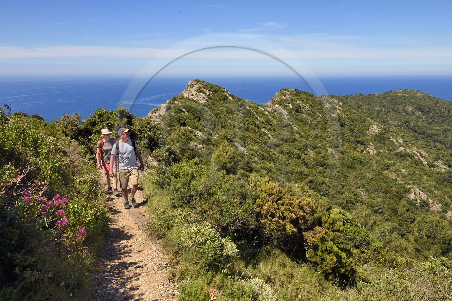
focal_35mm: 31
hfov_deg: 60.3
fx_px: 389
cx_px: 226
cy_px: 150
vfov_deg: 42.3
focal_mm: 31
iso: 200
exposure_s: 1/320
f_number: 11
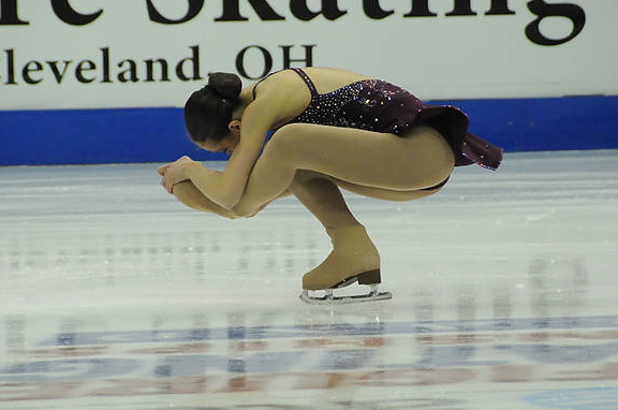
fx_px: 7146
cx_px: 294
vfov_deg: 3.3
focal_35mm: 417
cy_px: 196
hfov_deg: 5.0
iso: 3200
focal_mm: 200
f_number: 5.6
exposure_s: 1/1000
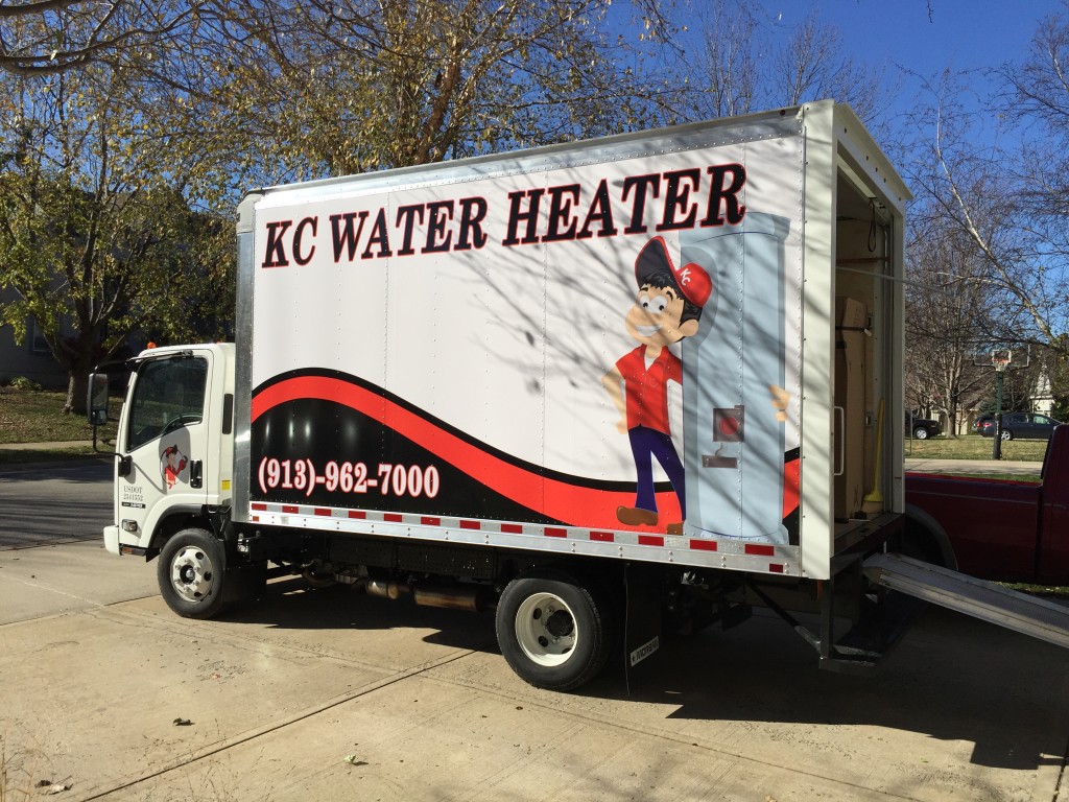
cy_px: 401
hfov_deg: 61.7
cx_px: 534
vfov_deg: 48.2
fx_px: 896
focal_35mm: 29
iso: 32
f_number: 2.2
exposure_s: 1/3300
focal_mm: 4.15
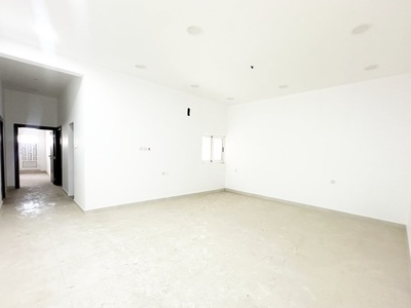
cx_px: 223
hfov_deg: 94.3
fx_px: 190
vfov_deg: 78.0
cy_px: 164
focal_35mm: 16
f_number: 2.2
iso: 200
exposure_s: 1/100
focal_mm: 2.22
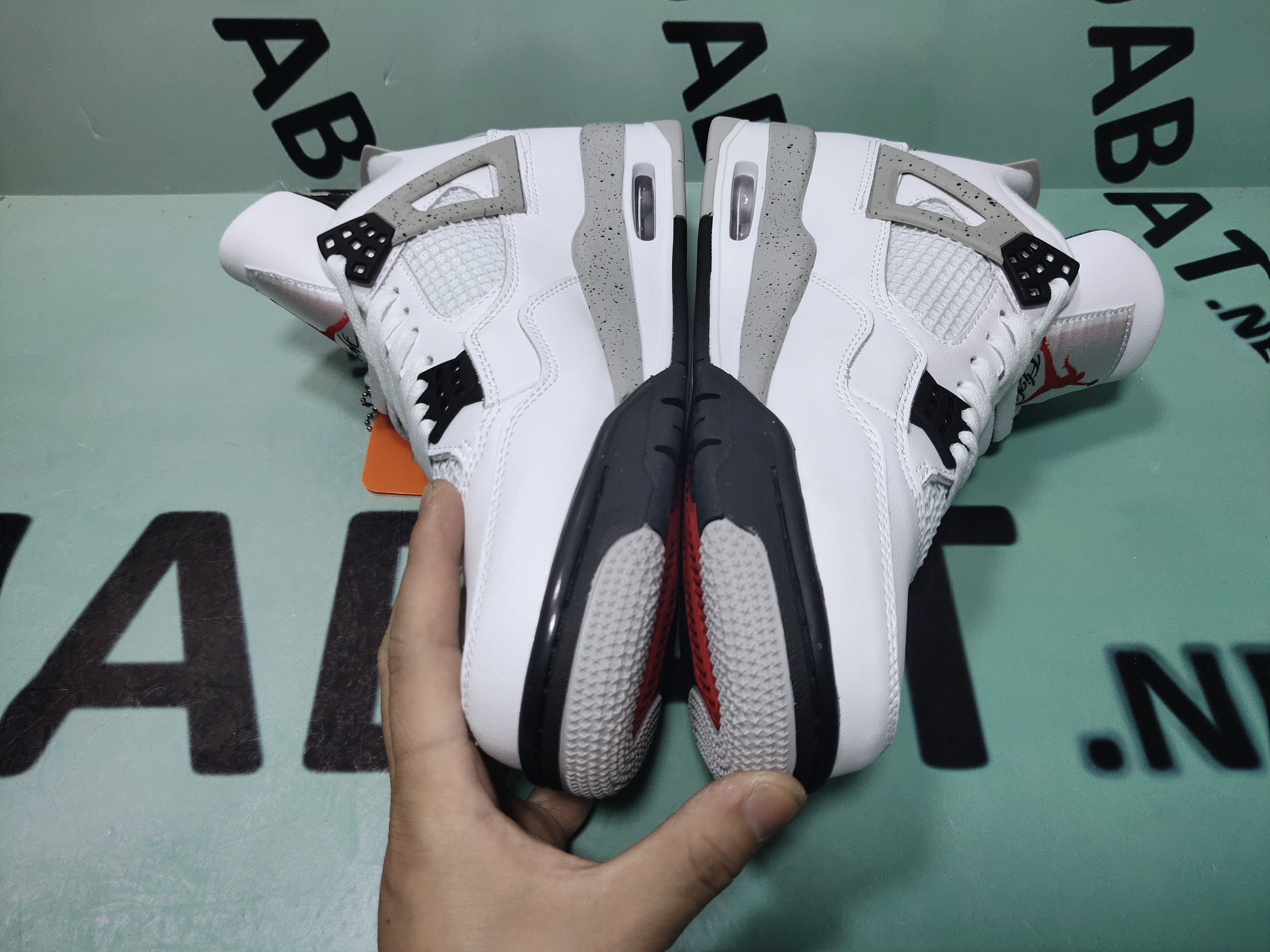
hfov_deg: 60.0
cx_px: 635
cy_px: 476
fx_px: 1101
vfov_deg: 46.8
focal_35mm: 30
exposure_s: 1/100
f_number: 1.79
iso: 55
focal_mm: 4.35
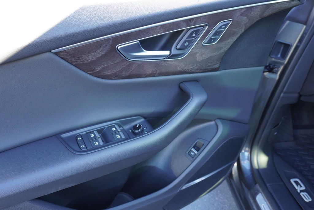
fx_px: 236
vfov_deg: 48.0
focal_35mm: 27
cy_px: 105
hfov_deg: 67.4
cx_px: 157
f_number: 4
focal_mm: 18
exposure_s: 1/60
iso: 400
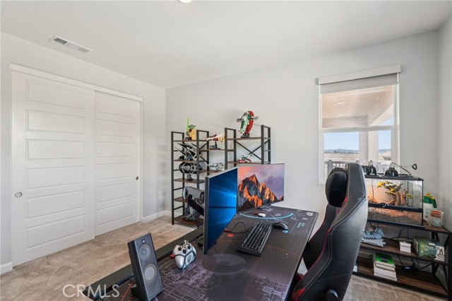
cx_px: 226
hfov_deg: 96.8
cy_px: 150
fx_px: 201
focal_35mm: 16
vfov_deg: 73.7
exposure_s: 1/15
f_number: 8
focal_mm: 16
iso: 400
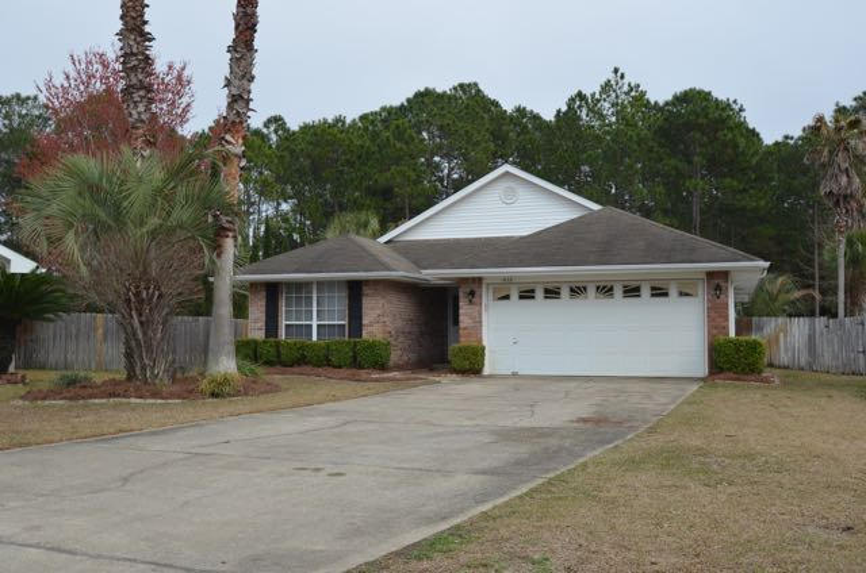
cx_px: 433
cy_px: 286
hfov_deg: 57.3
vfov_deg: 39.8
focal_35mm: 33
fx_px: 792
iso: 160
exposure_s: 1/250
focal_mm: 22
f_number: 8
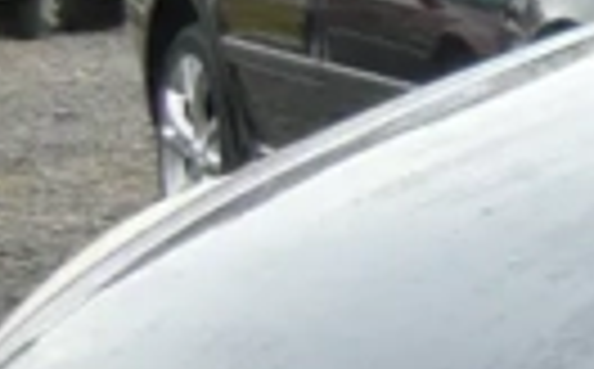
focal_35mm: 266
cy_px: 747
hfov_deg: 6.9
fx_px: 4299
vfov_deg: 4.8
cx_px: 1962
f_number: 2.8
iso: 100
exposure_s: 1/160
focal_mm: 5.5
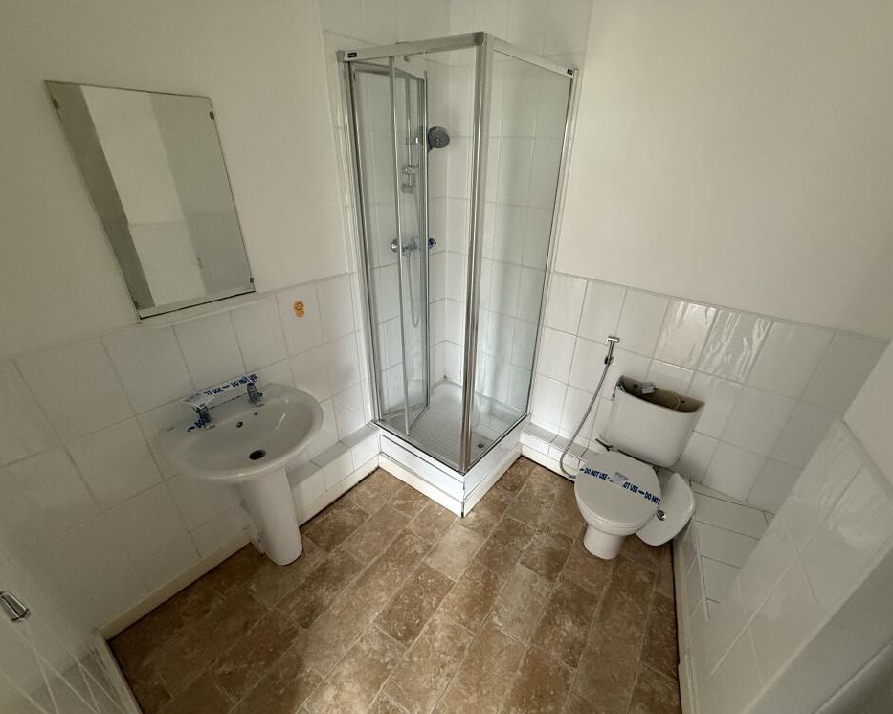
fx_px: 396
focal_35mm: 15
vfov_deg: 84.0
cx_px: 465
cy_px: 367
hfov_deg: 96.8
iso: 500
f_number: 2.2
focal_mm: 2.22
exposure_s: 1/60
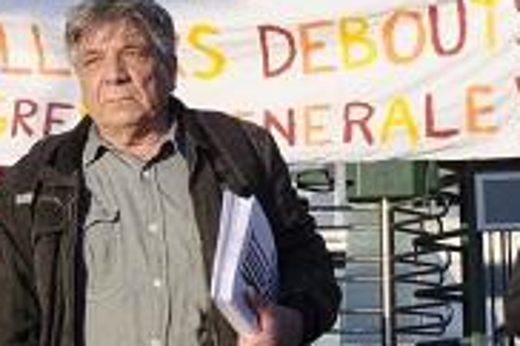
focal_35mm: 111
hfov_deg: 18.4
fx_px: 1602
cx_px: 254
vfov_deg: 12.3
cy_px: 103
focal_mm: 18
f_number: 11
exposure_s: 1/500
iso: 1250
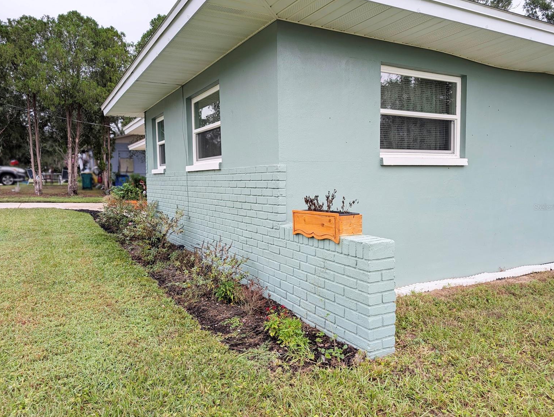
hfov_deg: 69.3
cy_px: 207
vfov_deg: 55.0
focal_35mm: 25
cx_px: 280
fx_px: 401
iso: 10
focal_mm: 6.9
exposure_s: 1/199
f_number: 1.68
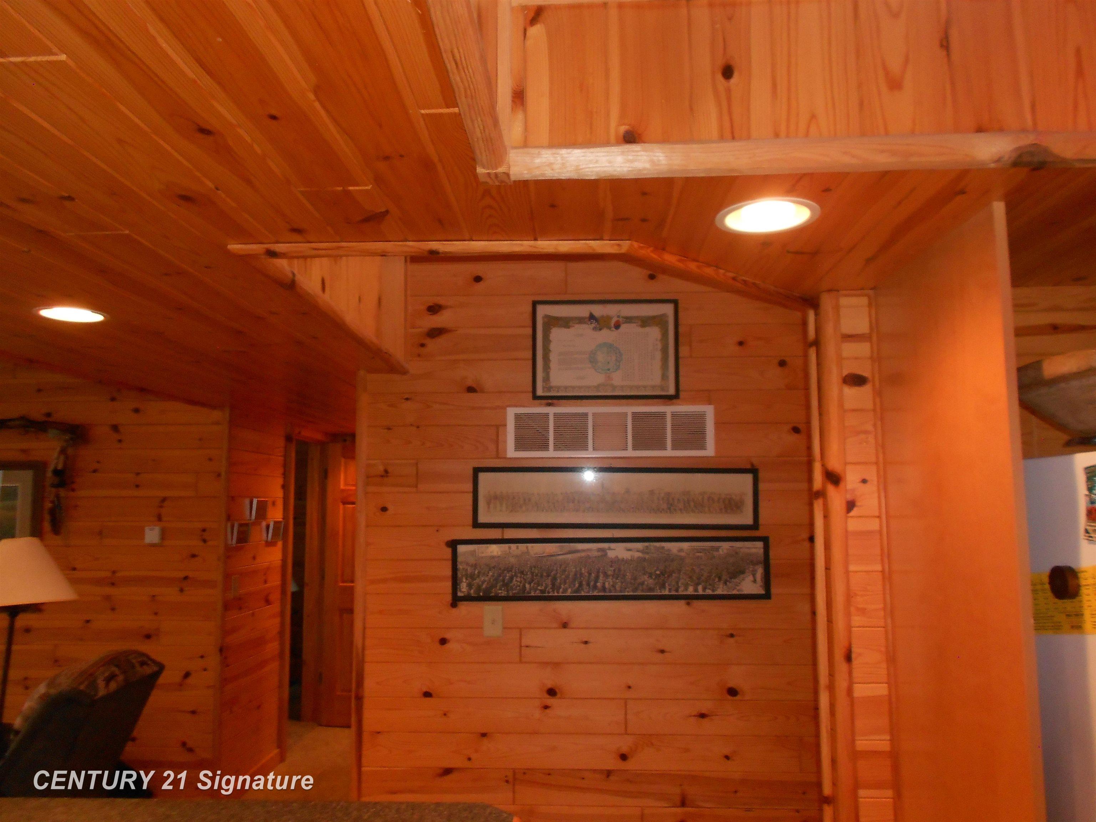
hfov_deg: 67.3
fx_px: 823
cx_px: 548
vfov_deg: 53.1
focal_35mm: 26
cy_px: 411
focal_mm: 4.6
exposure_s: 1/25
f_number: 3.2
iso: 200
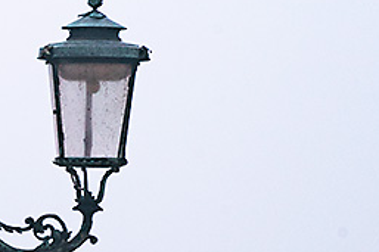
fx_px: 4303
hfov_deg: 4.8
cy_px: 387
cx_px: -715
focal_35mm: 409
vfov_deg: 3.3
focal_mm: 70
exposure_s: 15
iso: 100
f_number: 16
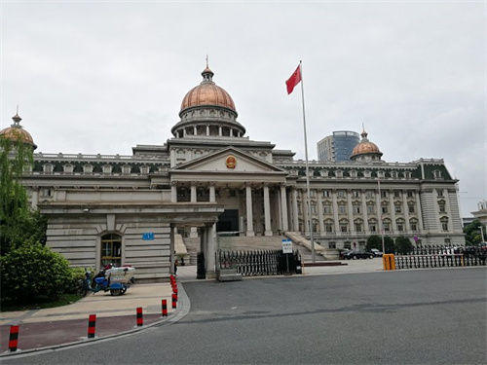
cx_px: 244
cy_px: 182
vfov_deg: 51.4
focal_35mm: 27
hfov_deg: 65.3
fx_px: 380
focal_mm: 3.84
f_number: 2.2
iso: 50
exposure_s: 1/644
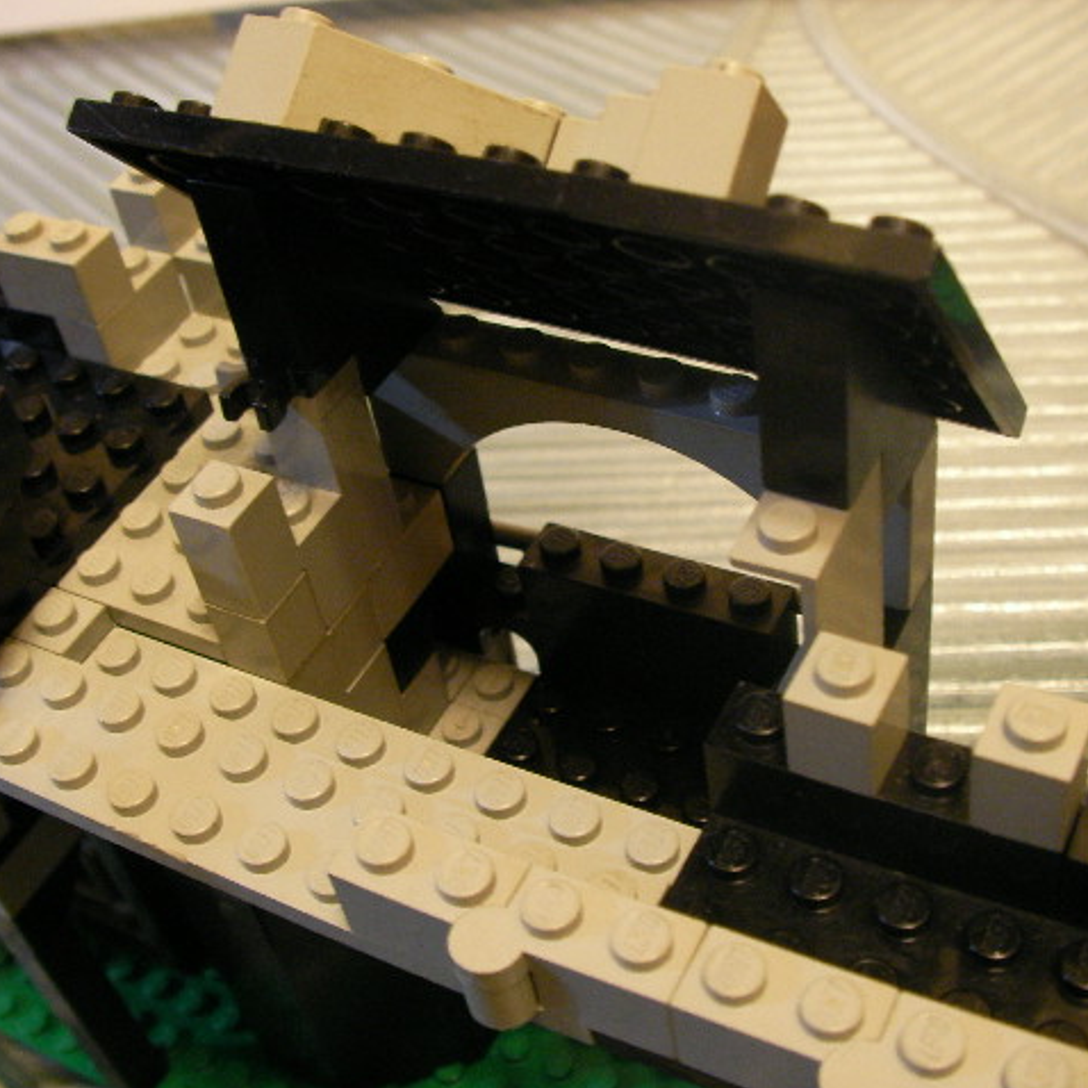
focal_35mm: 45
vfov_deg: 37.6
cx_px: 533
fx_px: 1600
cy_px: 544
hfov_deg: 37.6
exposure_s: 1/2.6
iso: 200
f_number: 3.5
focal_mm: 6.3
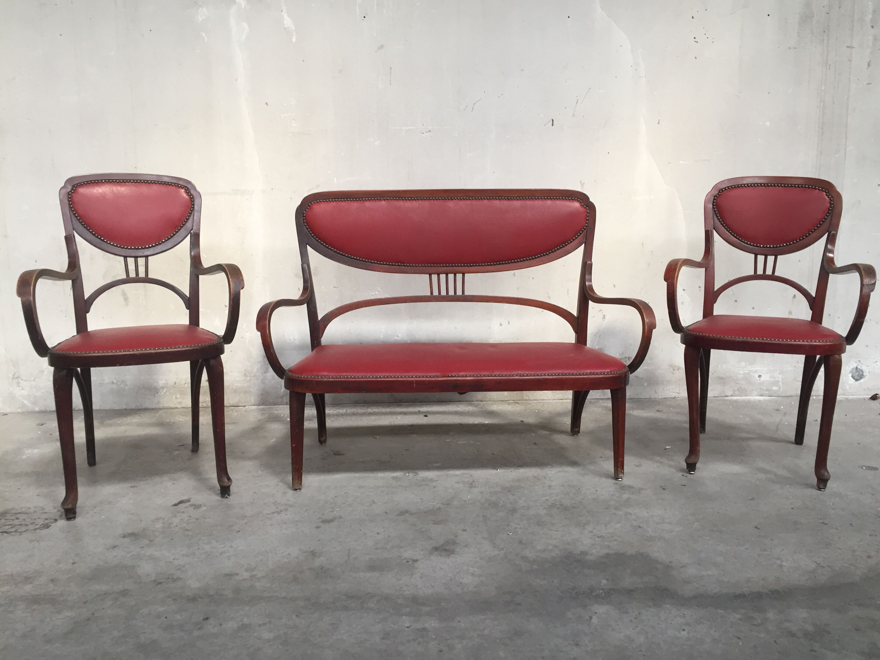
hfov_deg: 61.7
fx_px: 737
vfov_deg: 48.2
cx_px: 440
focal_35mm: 29
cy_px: 330
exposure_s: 1/33
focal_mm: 4.15
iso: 50
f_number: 2.2
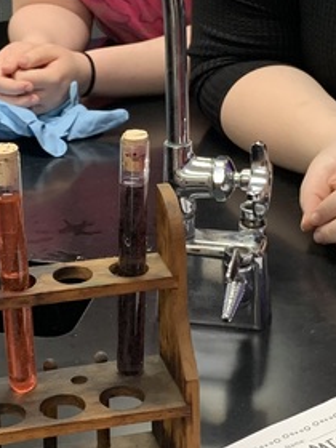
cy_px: 131
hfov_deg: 15.5
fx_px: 1229
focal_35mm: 95
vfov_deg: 20.5
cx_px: 110
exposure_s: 1/60
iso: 200
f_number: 1.8
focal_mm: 4.25
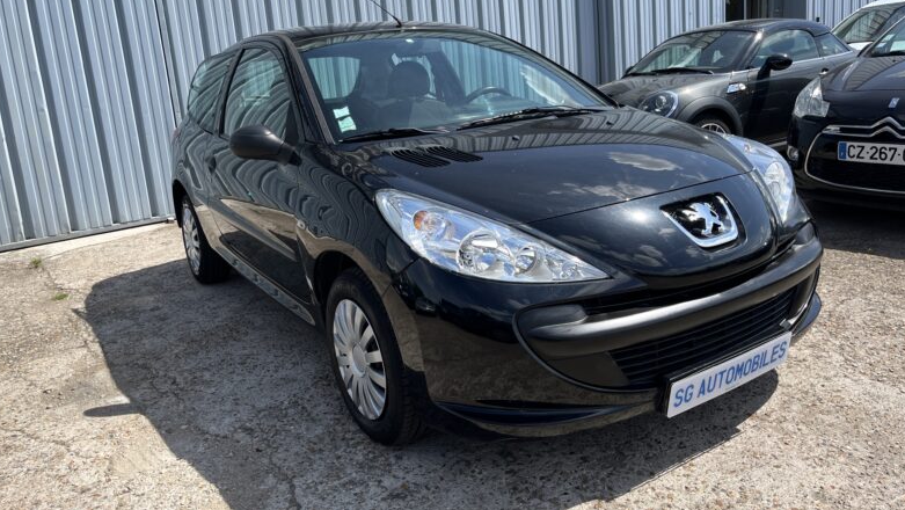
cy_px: 206
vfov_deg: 40.1
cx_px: 445
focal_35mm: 29
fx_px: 696
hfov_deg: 66.0
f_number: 1.6
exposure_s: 1/2410
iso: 50
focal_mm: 5.1
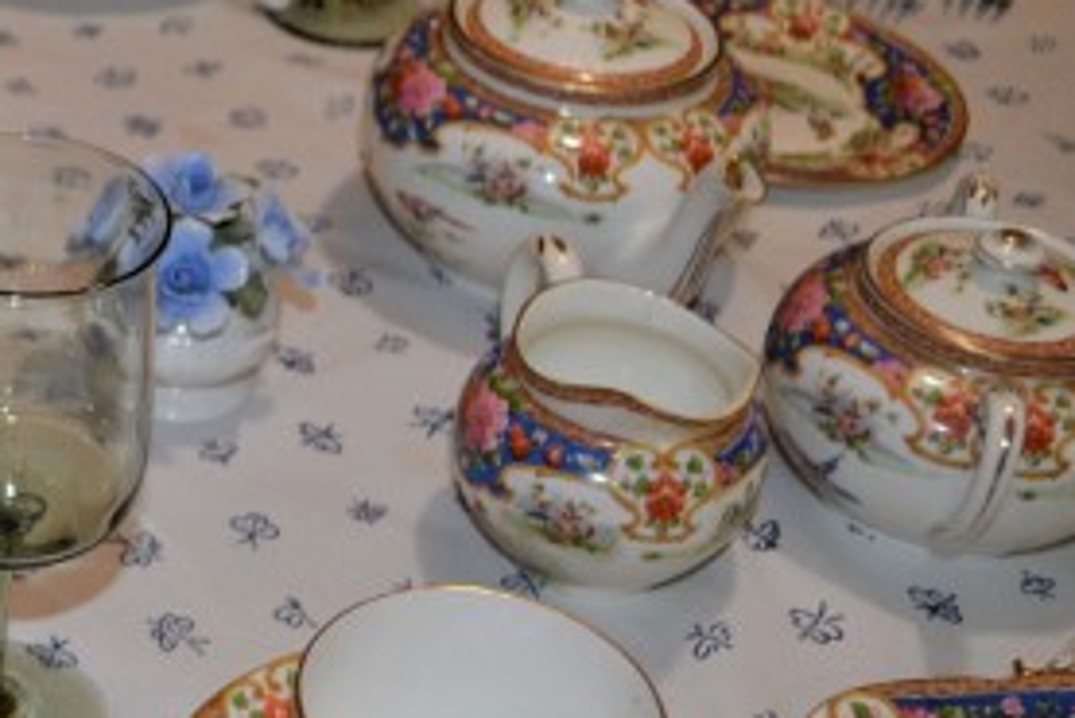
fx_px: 2330
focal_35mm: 78
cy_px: 636
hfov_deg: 24.2
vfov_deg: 17.3
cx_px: -124
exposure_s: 1/60
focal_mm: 20
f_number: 3.8
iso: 320
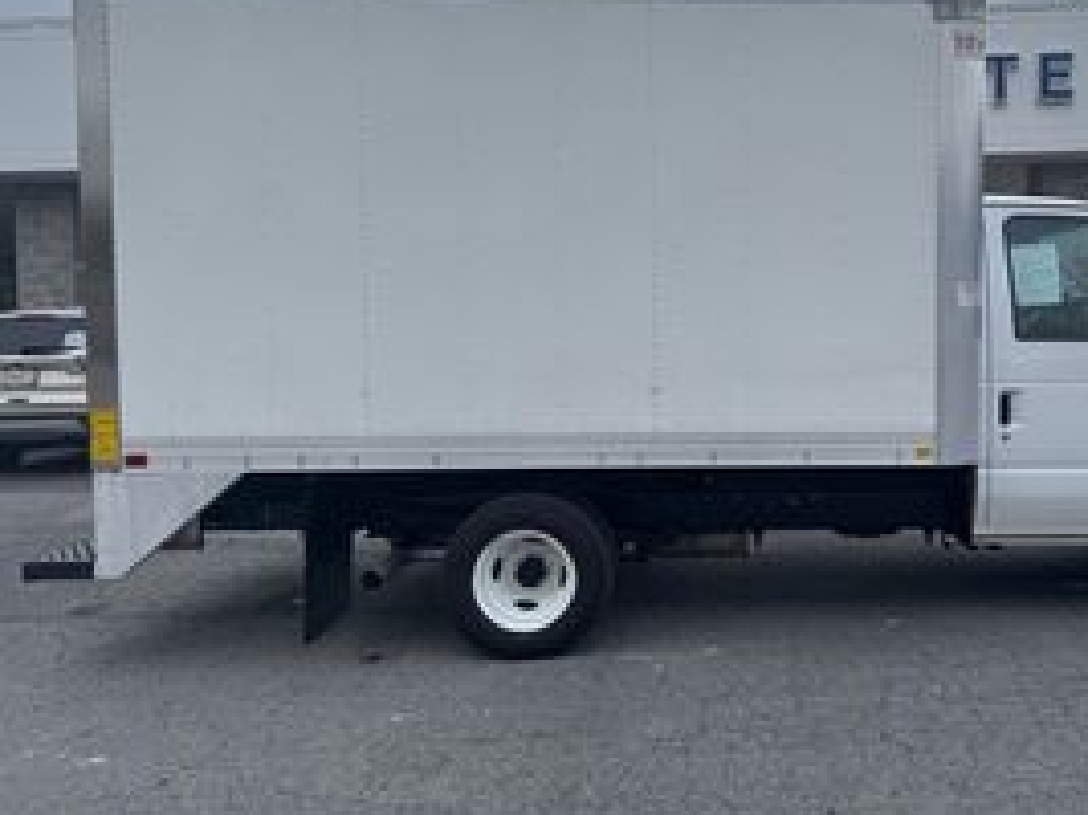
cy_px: 363
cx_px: 750
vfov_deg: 39.6
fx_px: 1131
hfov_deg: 50.2
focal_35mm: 36
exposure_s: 1/3413
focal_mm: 6.76
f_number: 1.78
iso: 80
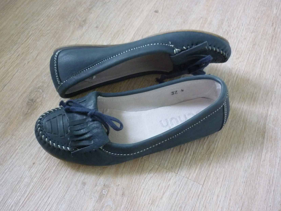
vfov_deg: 39.6
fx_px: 292
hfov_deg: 51.3
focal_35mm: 36
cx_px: 136
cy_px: 98
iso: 400
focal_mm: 5.5
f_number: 2.8
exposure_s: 1/15
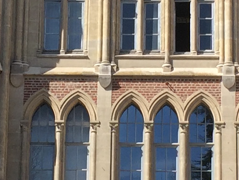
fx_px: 1264
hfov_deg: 10.8
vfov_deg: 8.1
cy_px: 64
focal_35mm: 183
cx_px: 114
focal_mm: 4.15
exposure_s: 1/1582
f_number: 2.2
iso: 32
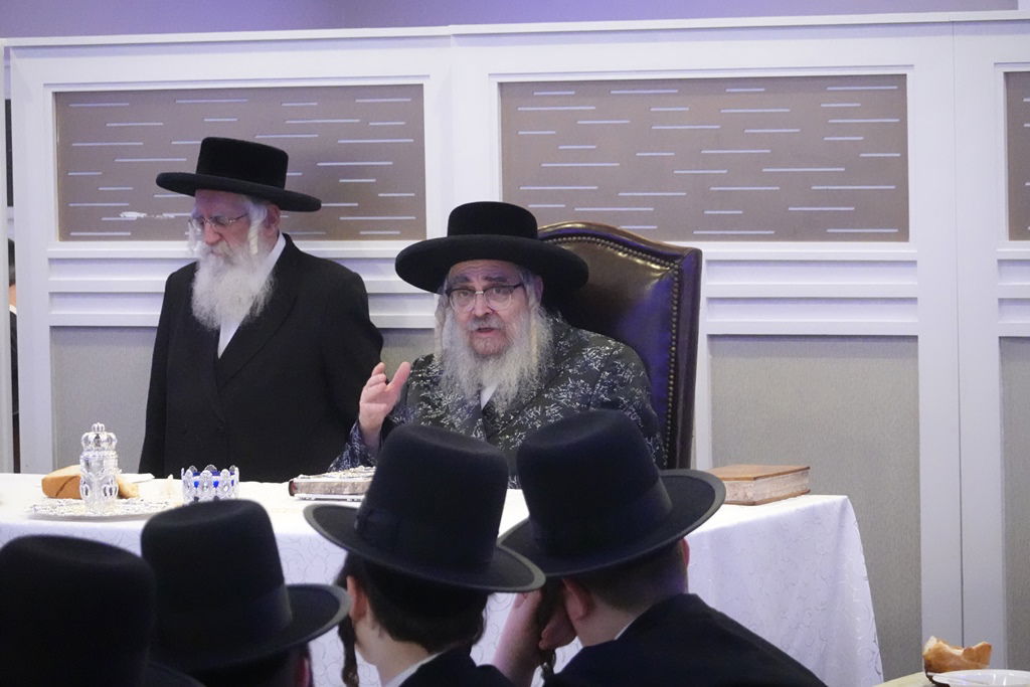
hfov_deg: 13.7
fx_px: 4292
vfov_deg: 9.2
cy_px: 344
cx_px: 515
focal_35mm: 150
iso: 5000
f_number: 4.5
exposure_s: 1/160
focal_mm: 54.62
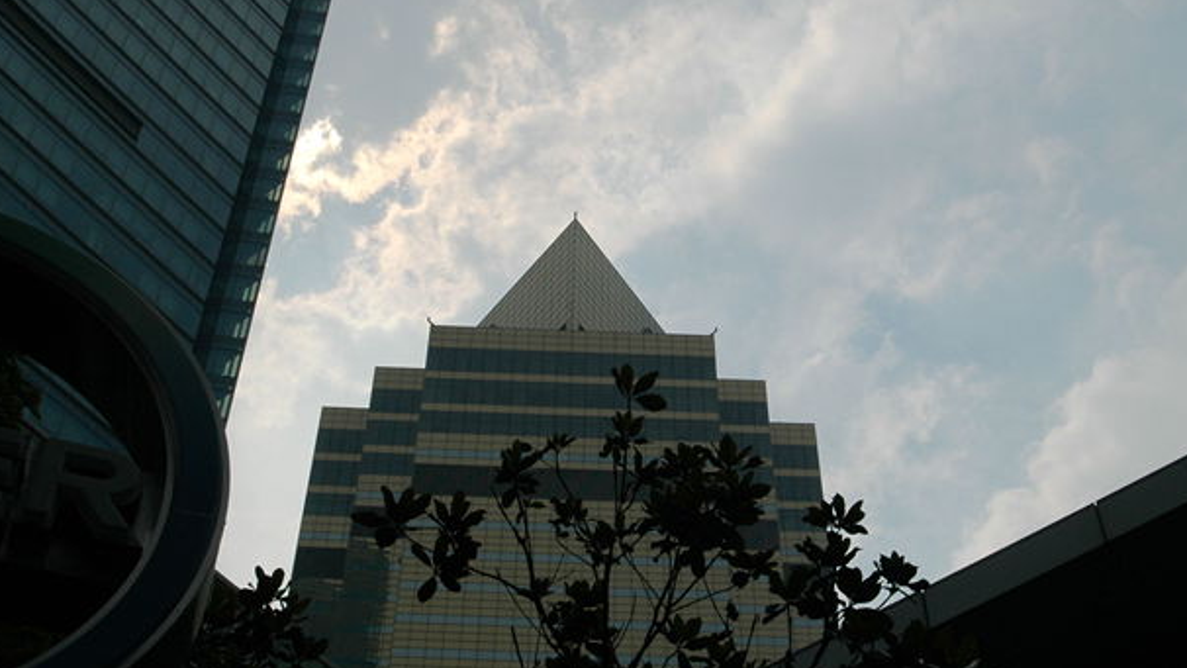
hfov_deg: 36.0
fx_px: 1826
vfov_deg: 20.7
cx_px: 613
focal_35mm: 58
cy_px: 228
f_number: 13
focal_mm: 28
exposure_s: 1/640
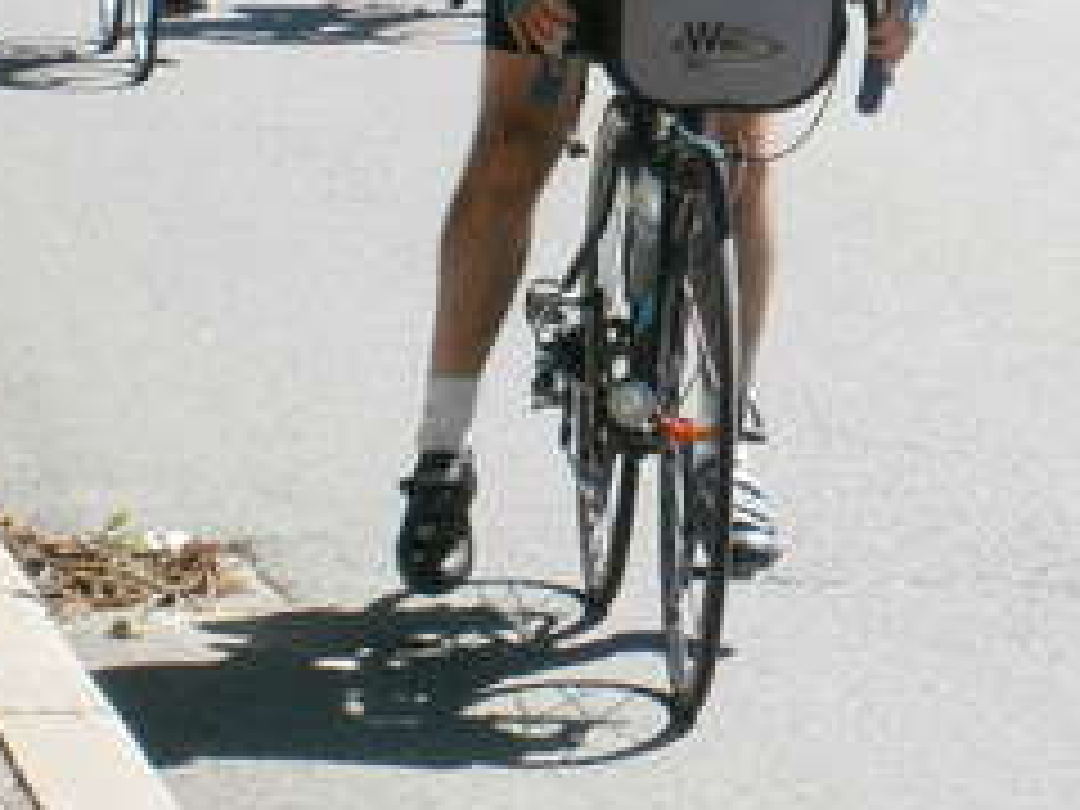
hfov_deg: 7.1
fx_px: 8642
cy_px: -117
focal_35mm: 277
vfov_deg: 5.3
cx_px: 1138
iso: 250
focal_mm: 19.6
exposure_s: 1/500
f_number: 5.8
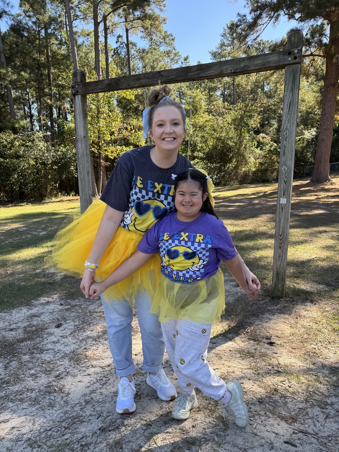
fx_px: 313
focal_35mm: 24
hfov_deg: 56.8
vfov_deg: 71.6
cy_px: 226
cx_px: 170
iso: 80
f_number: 1.78
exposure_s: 1/604
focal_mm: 6.76
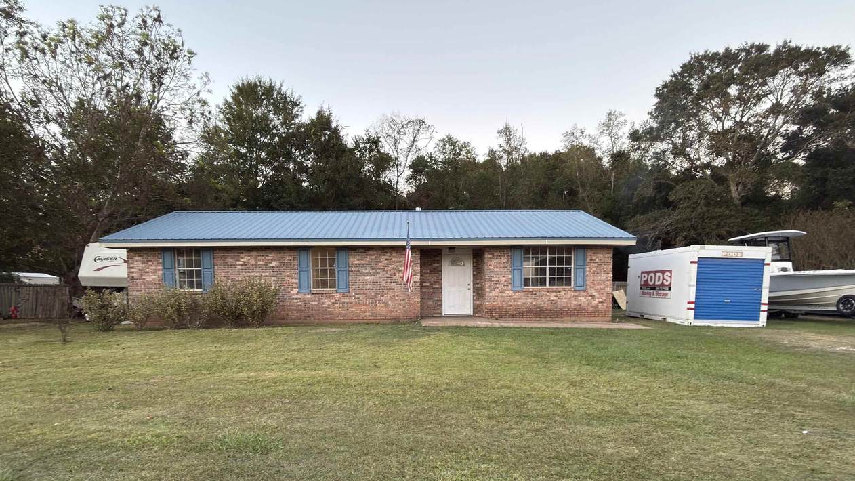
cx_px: 423
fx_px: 476
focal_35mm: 21
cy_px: 314
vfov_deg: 52.7
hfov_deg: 83.8
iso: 125
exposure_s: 1/30
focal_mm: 2.22
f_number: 2.2
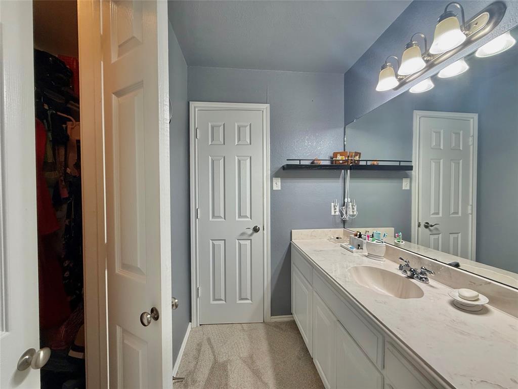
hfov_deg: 102.1
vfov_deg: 85.7
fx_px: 209
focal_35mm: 14
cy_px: 194
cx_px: 259
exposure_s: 1/120
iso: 125
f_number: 2.2
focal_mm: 2.22
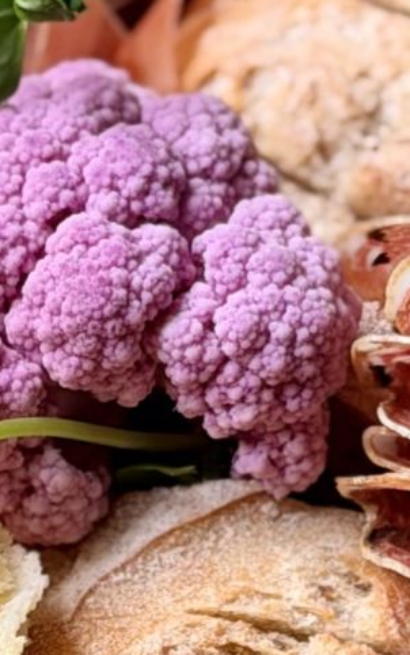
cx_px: -204
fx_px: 4818
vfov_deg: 7.7
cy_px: 641
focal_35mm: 270
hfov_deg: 4.8
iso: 64
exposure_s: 1/121
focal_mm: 6.76
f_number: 1.78
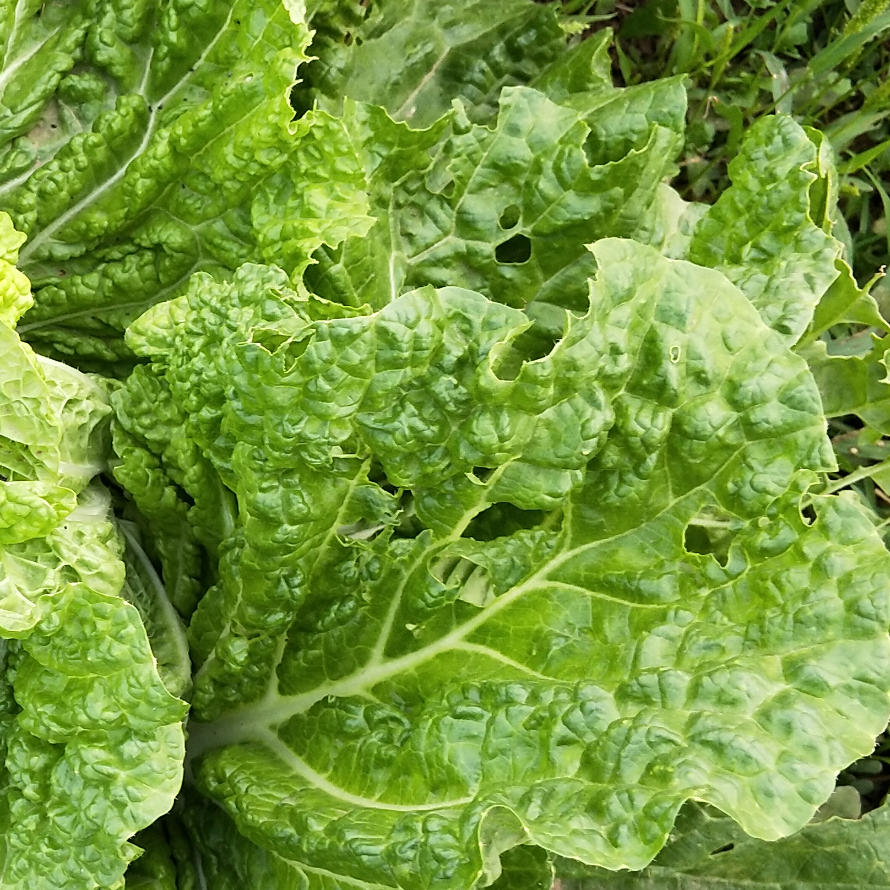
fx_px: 1833
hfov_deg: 25.1
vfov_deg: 27.2
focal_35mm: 63
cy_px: 584
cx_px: -128
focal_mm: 4.27
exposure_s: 1/100
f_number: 1.7
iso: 41
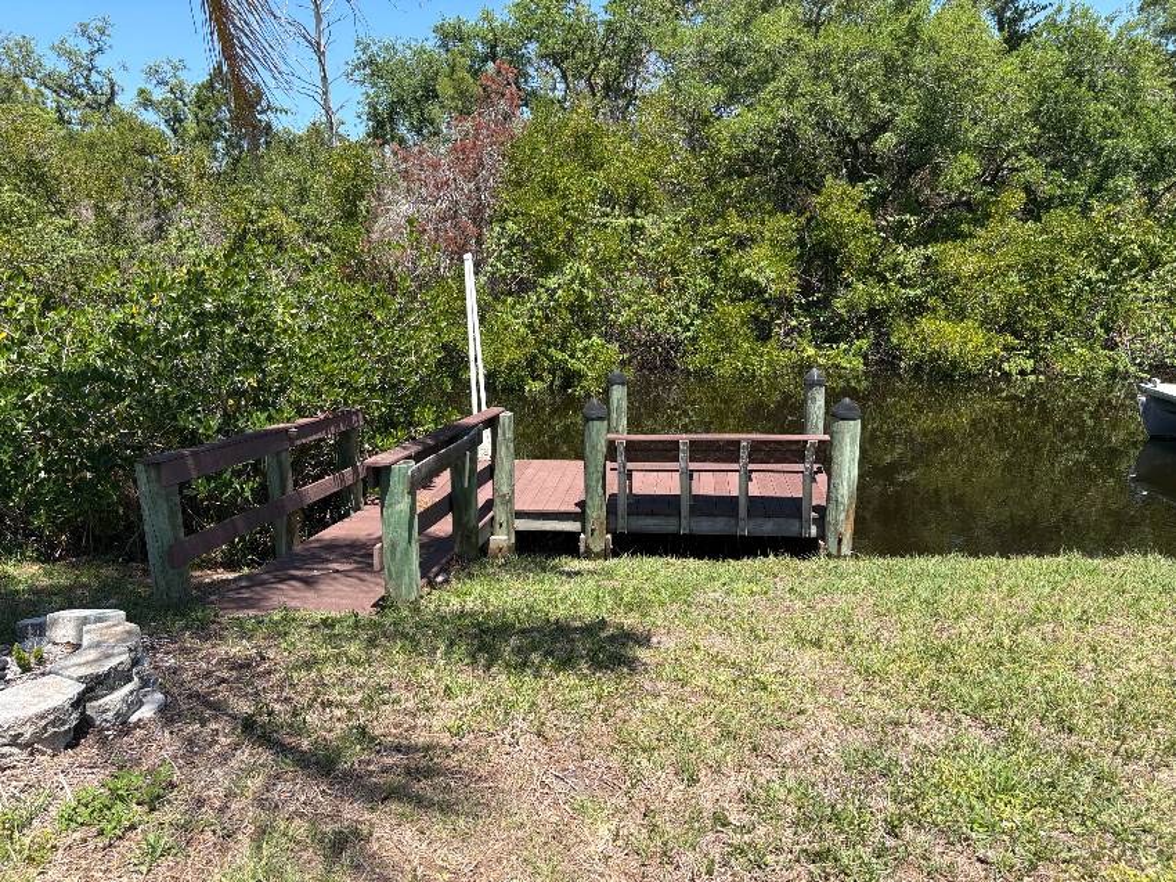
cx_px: 588
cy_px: 441
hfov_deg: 67.3
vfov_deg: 53.0
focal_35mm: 26
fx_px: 883
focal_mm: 5.96
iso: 50
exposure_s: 1/1587
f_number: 1.6
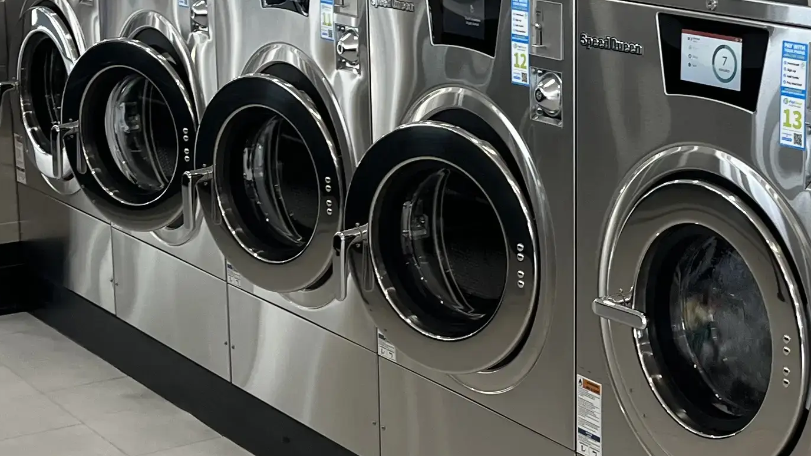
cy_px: 167
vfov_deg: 14.5
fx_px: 1785
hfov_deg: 25.3
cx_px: 623
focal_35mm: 83
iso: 100
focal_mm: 5.1
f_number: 1.6
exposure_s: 1/120
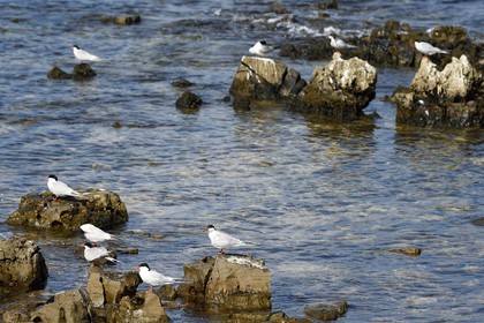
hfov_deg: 10.3
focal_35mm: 200
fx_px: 2689
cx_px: 242
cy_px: 162
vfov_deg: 6.9
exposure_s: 1/640
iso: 200
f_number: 7.1
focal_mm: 200
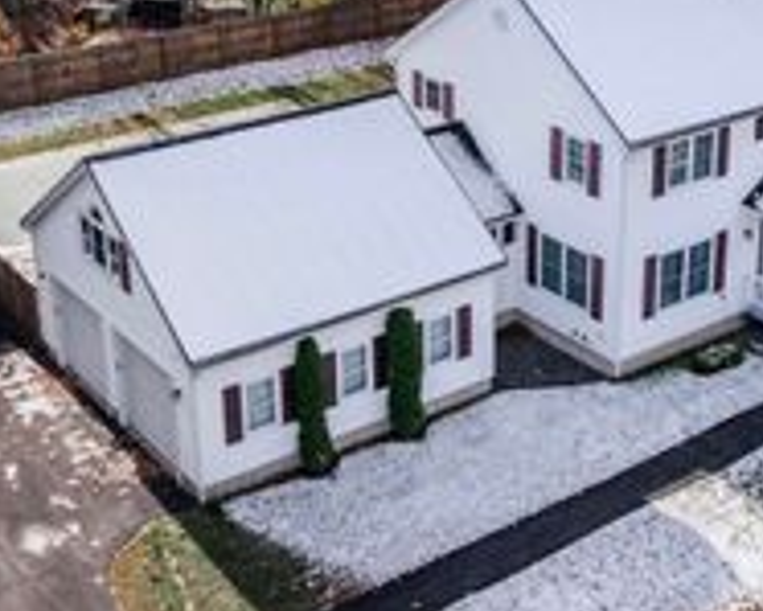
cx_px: 517
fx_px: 1423
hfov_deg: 29.8
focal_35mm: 63
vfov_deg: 24.0
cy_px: 148
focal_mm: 12.29
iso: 100
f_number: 2.8
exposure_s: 1/2000
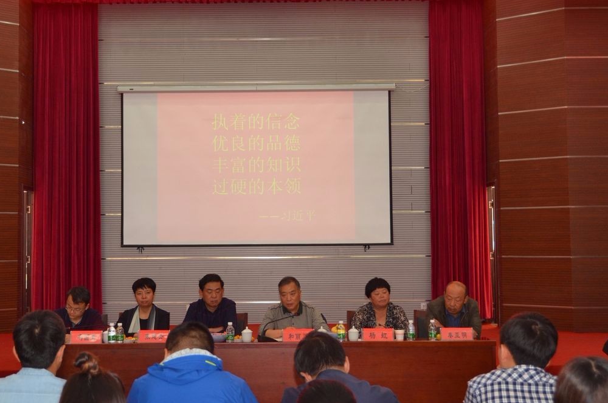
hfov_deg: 31.9
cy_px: 166
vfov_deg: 21.4
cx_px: 266
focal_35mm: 63
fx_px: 1062
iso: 640
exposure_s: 1/60
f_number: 4
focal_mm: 28
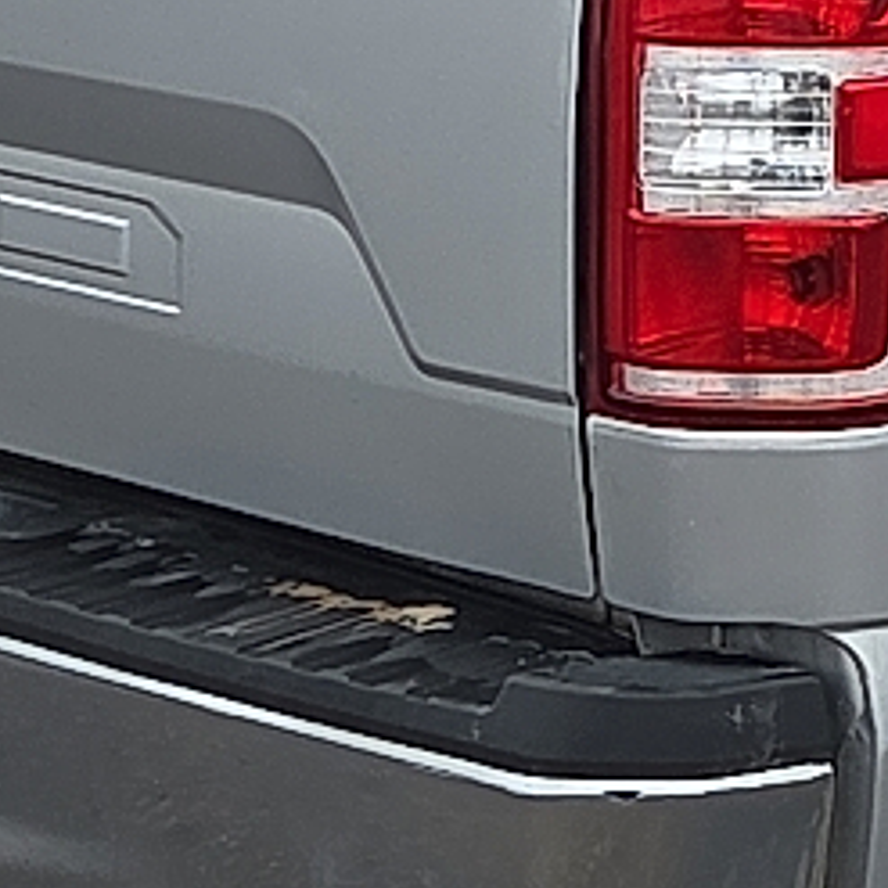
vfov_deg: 8.9
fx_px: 5659
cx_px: 1409
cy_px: -61
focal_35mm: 195
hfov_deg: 8.7
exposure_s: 1/833
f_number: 1.8
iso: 76
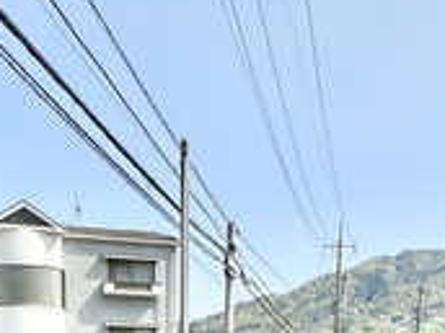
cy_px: 580
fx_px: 733
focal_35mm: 57
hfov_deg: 33.8
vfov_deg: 19.8
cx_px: 225
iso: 40
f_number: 2.2
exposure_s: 1/882
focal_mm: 2.22
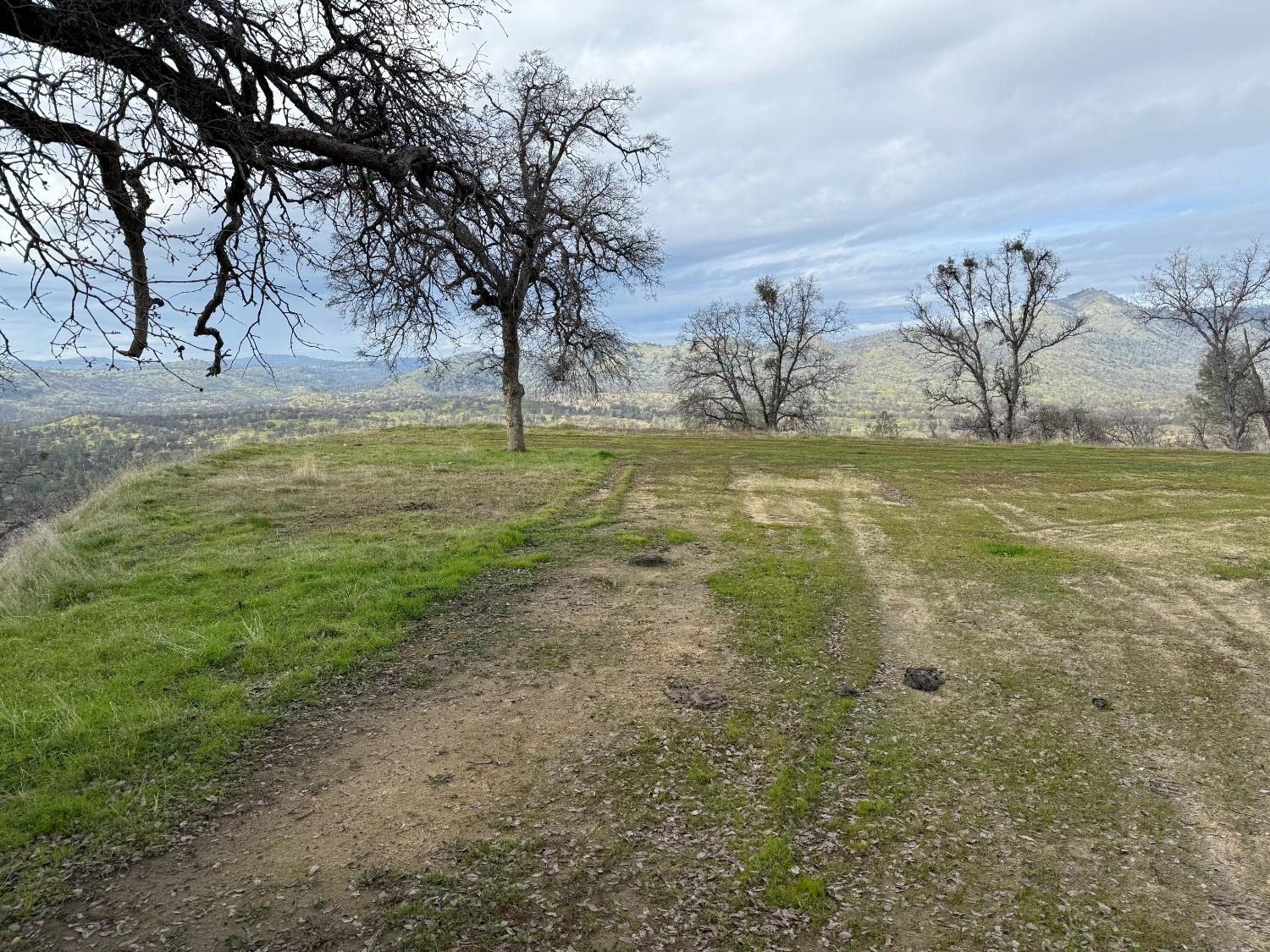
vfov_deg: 56.8
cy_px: 476
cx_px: 635
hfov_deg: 71.6
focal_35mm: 24
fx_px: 881
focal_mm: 6.76
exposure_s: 1/2907
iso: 80
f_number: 1.78
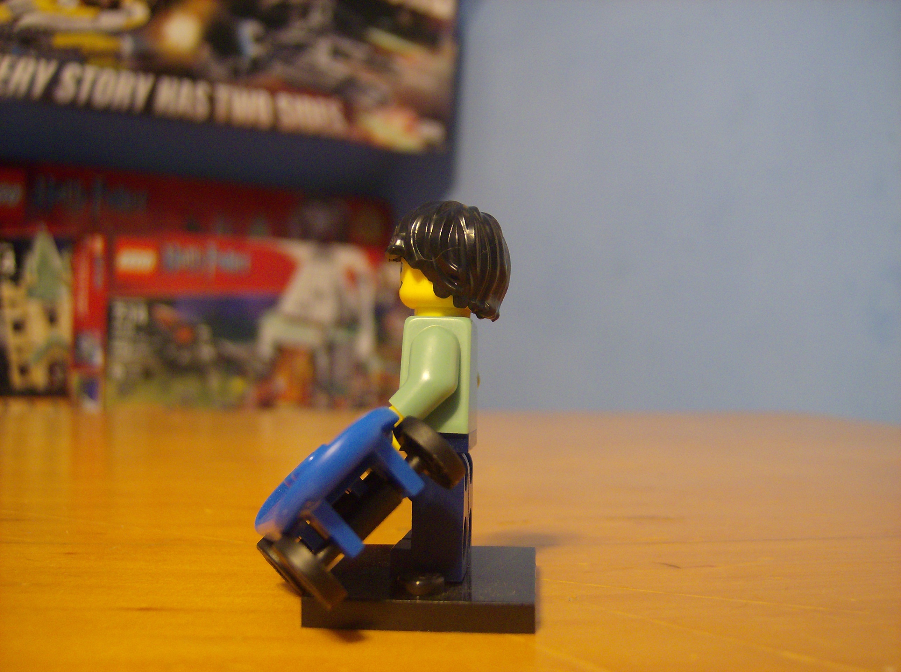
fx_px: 935
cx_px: 450
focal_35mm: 36
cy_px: 336
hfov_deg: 51.5
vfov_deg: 39.5
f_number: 2.8
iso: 200
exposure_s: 1/4.16
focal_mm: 6
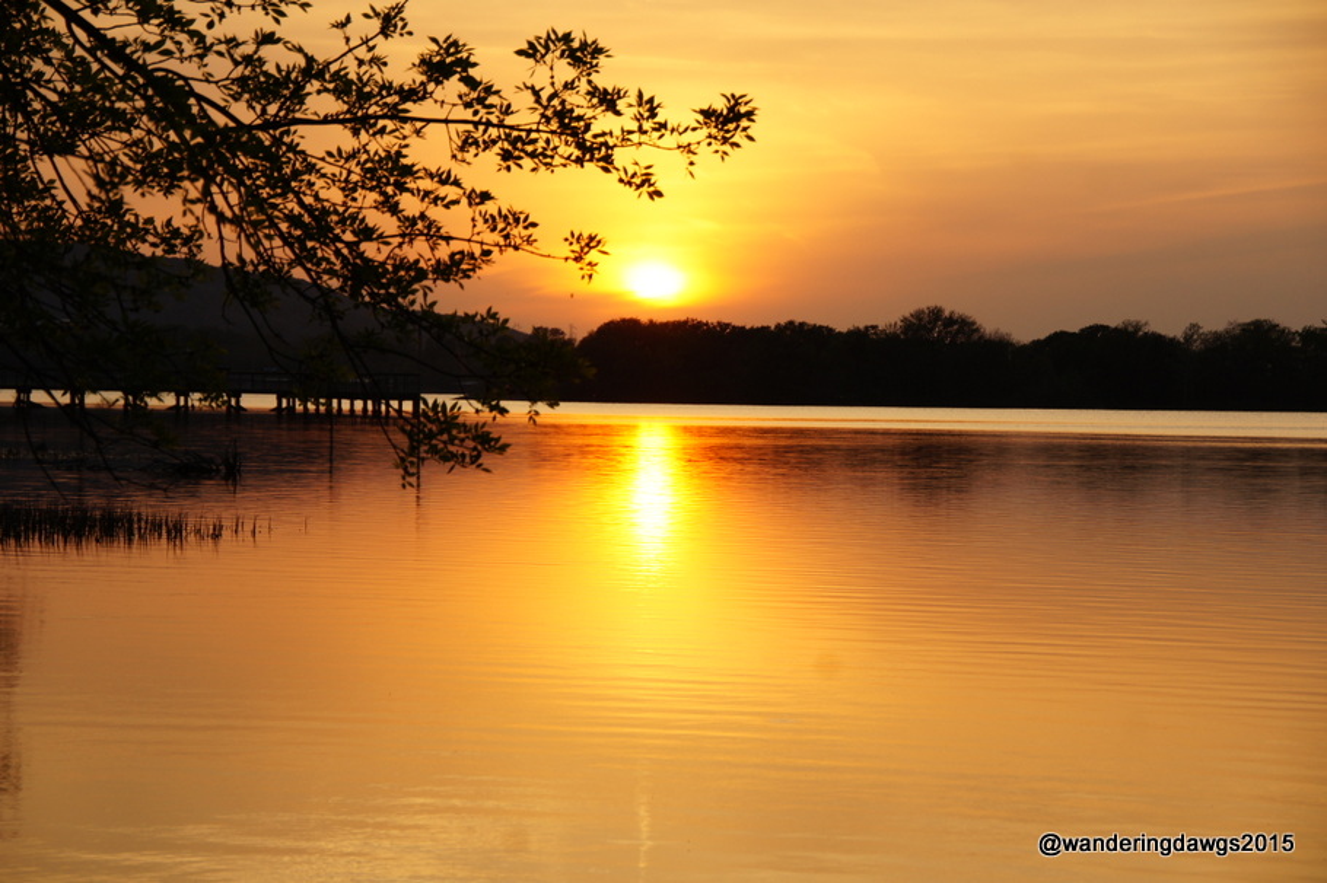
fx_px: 4421
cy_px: 442
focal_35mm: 120
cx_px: 664
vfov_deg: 11.4
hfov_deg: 17.1
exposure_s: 1/250
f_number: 8
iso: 200
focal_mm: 80
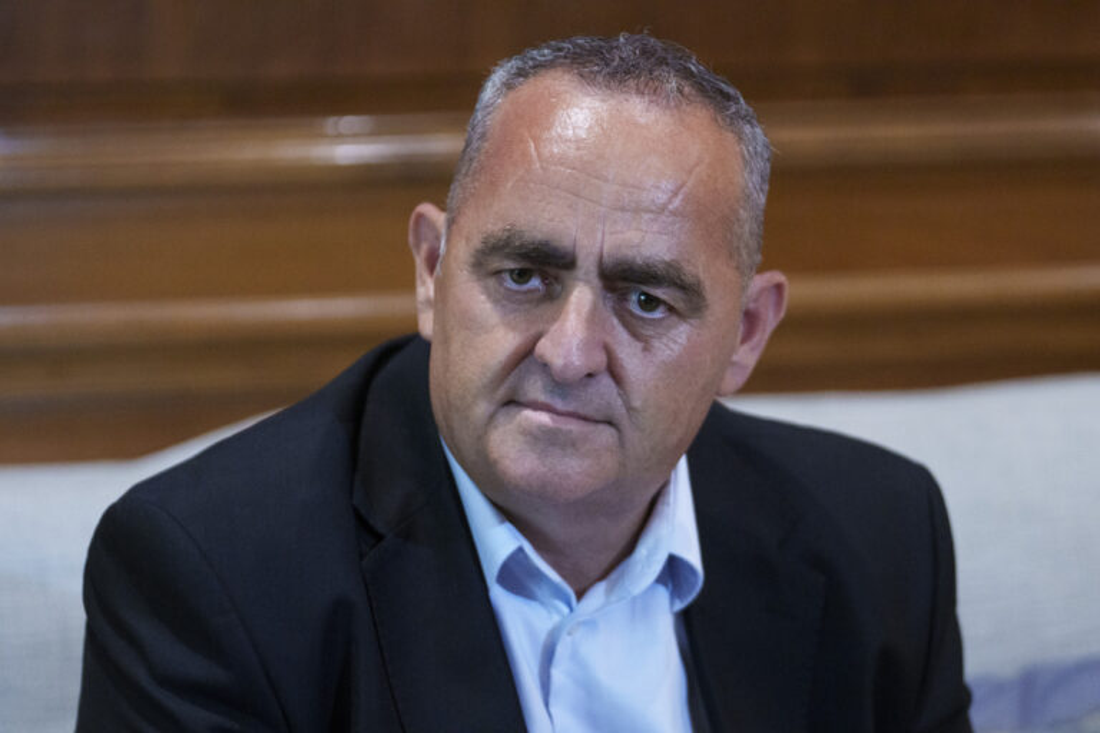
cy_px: 366
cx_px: 550
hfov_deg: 10.7
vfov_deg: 7.1
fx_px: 5897
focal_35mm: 193
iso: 3200
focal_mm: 129
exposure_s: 1/400
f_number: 2.8
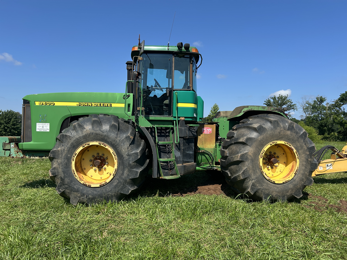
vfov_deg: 53.1
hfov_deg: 67.3
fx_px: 261
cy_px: 130
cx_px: 174
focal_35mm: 26
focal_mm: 5.7
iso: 50
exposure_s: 1/3165
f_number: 1.5
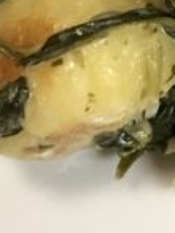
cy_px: -265
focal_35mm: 195
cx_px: 119
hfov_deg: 7.6
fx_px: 1316
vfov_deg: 9.4
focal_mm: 3.99
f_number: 1.8
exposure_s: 1/17
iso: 64
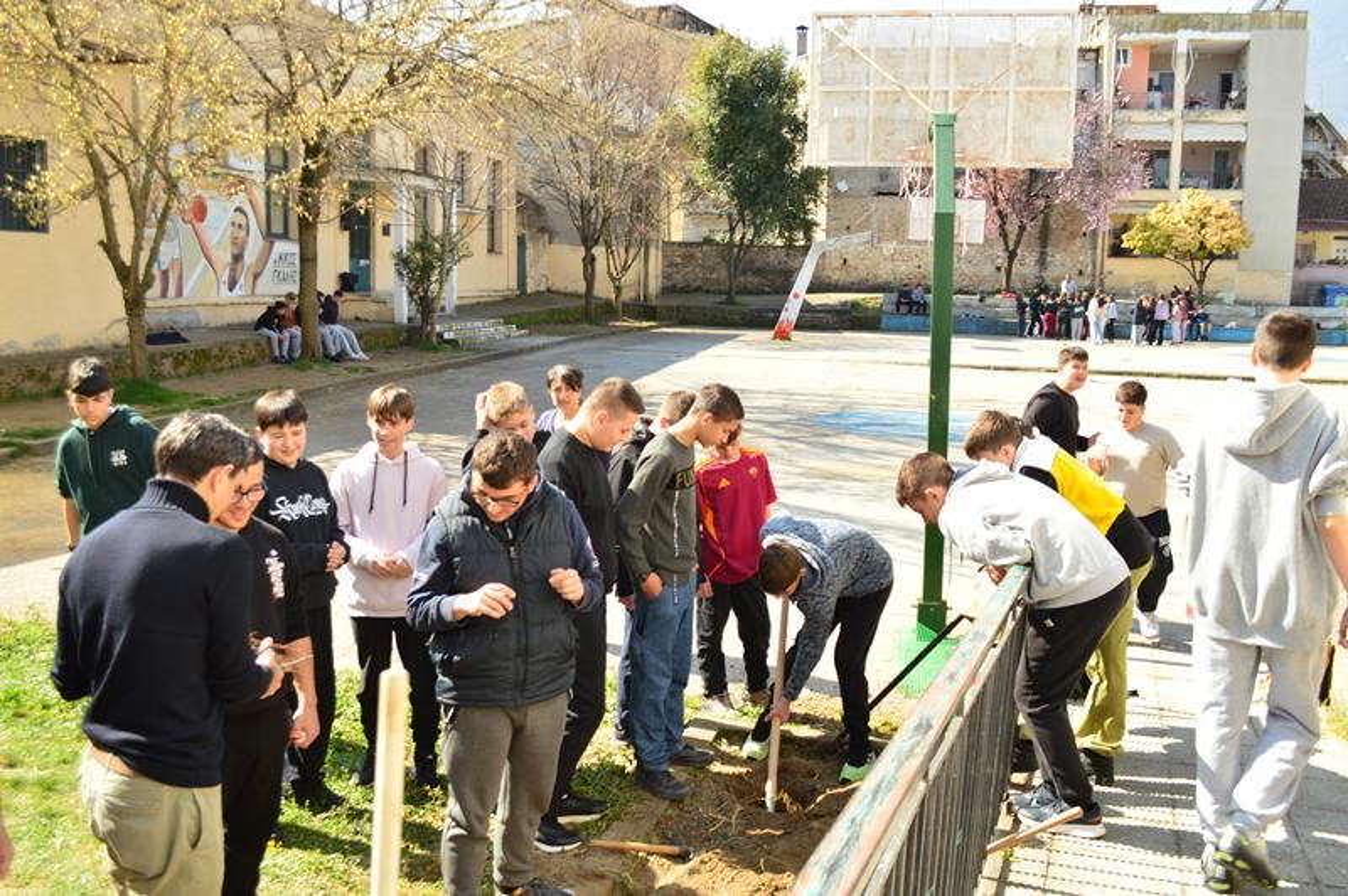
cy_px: 448
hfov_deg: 62.0
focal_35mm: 30
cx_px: 674
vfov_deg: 43.5
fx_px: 1122
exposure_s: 1/125
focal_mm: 20
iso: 100
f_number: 5.6
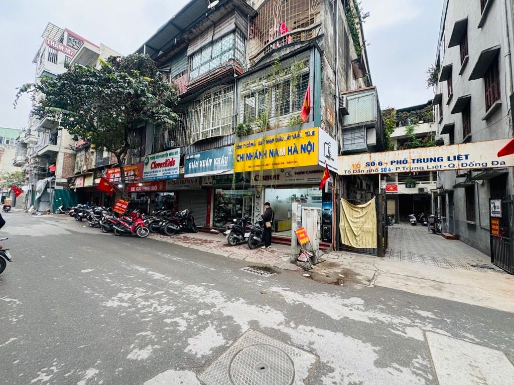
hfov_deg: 102.1
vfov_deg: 85.7
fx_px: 208
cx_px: 257
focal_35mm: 14
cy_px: 192
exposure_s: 1/99
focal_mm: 2.22
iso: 125
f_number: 2.2
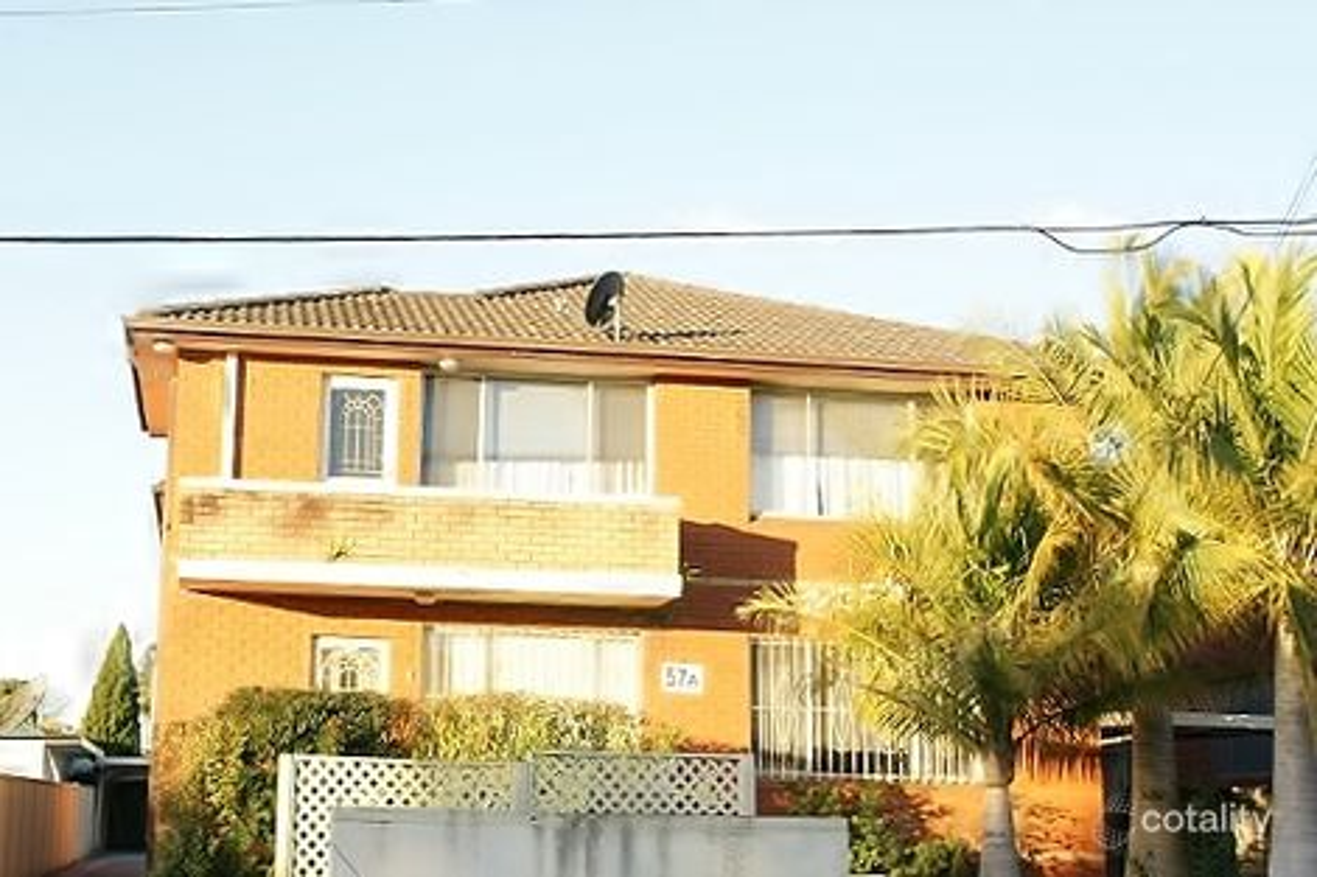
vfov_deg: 36.8
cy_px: 438
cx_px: 658
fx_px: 1316
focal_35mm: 36
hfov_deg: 53.1
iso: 200
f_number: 6.7
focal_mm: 24
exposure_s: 1/90
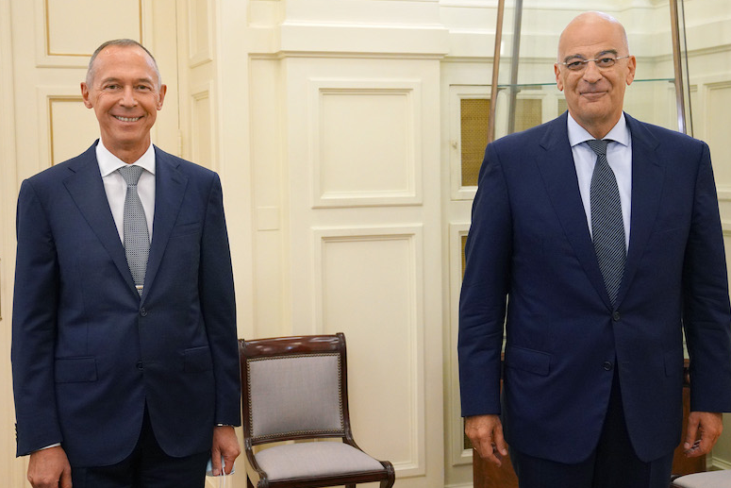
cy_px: 250
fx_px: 1056
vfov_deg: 26.0
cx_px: 380
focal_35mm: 52
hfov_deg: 38.2
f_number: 4
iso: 4000
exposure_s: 1/160
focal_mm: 42
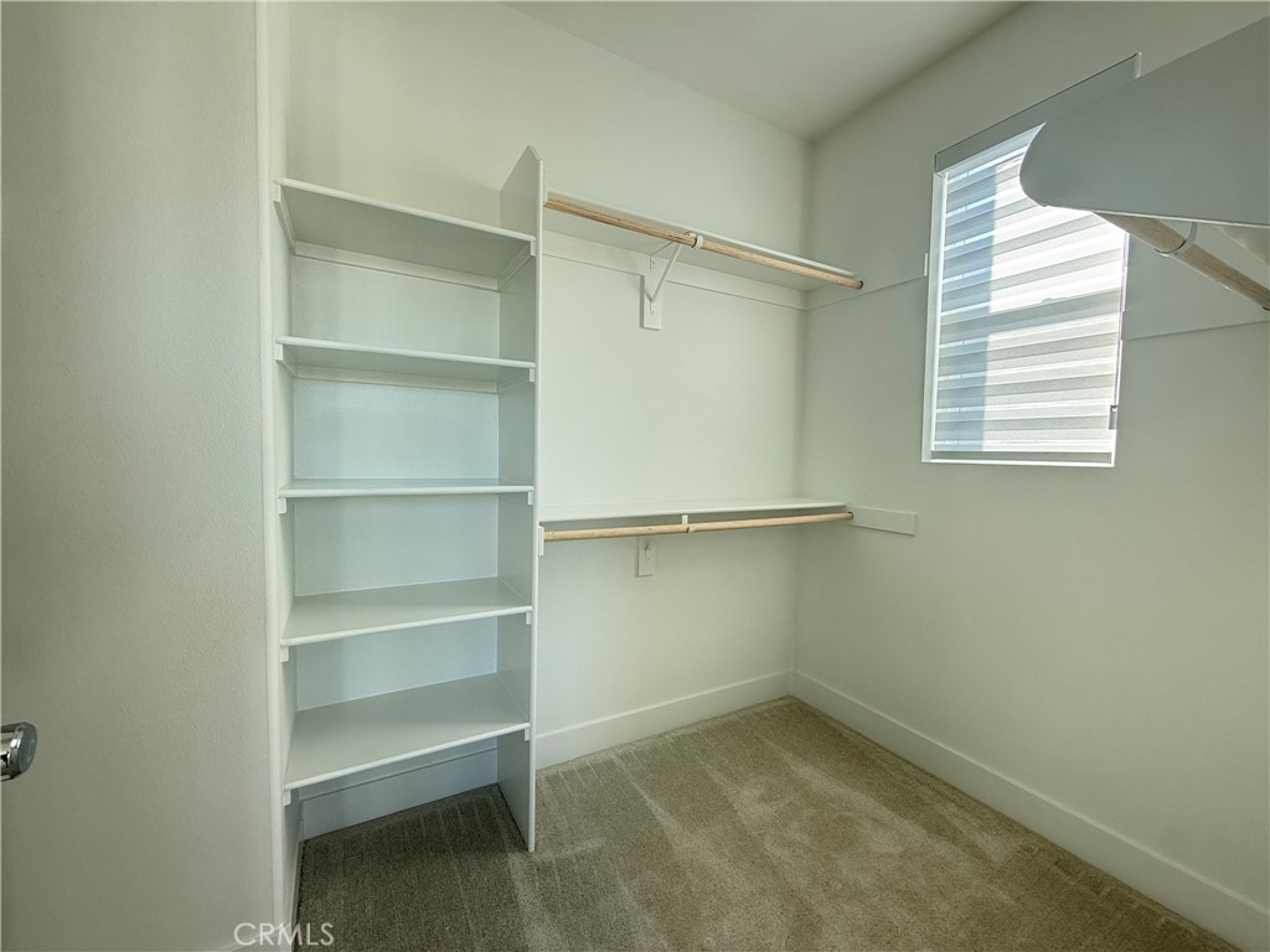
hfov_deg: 102.1
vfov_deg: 85.7
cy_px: 476
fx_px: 514
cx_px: 635
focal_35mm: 14
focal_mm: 2.22
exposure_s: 1/99
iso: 100
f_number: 2.2
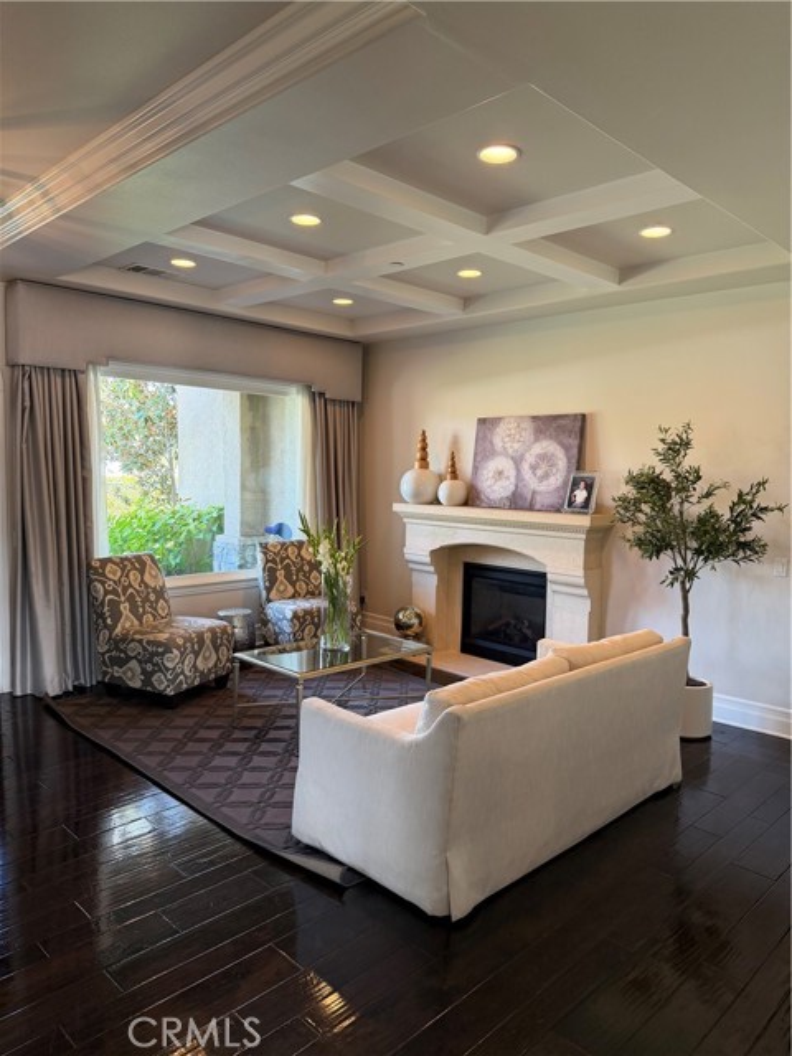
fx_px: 732
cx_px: 396
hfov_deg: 56.8
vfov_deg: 71.6
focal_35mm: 24
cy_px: 528
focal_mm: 6.76
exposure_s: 1/60
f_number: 1.78
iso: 160
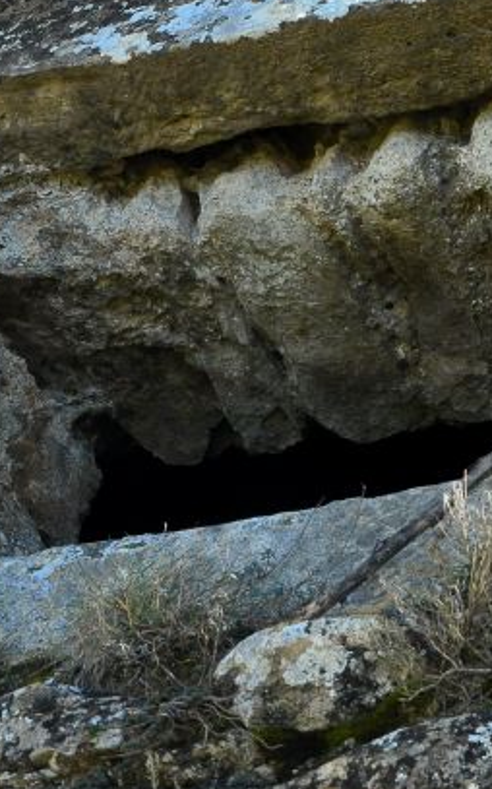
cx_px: 159
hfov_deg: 6.6
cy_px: 291
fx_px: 4295
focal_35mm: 200
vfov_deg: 10.5
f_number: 9
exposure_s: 1/320
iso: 1000
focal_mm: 52
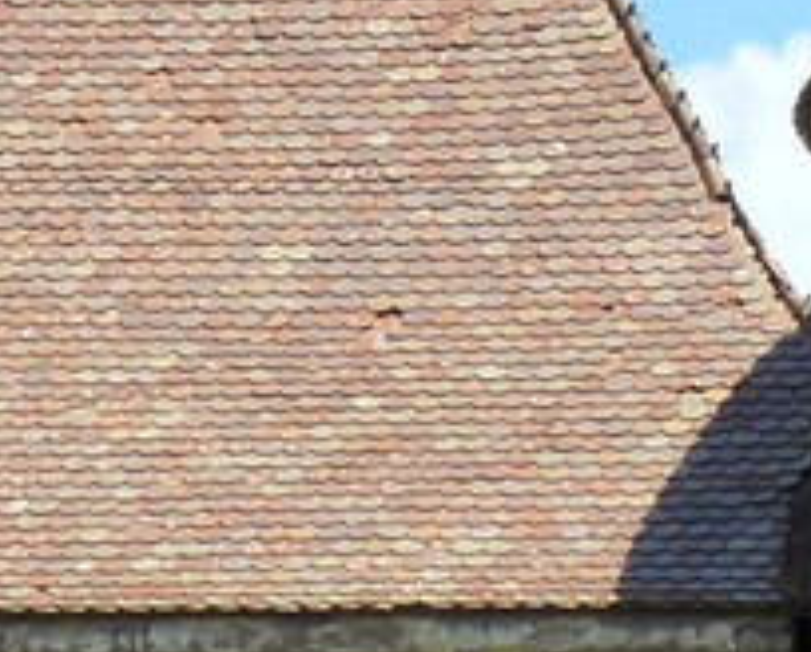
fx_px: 5291
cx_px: 314
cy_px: -215
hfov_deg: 8.8
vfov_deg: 7.0
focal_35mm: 220
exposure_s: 1/320
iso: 125
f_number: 4.5
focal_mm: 6.4
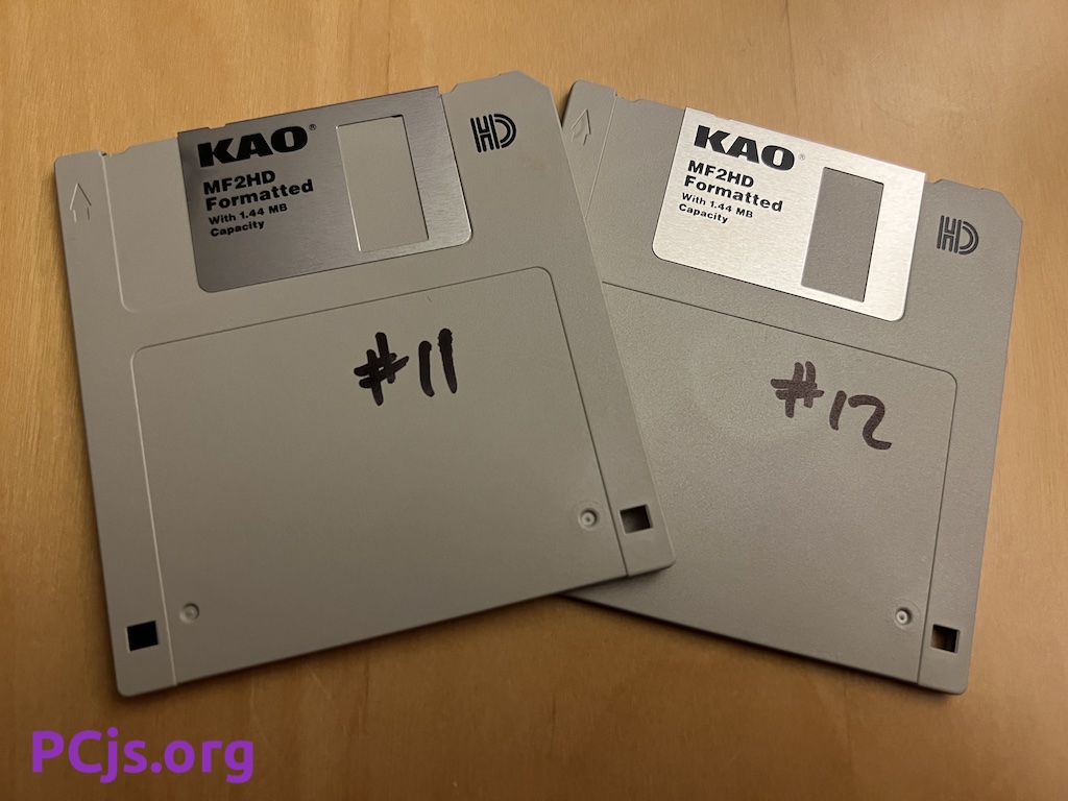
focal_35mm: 26
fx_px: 802
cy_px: 400
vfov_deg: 53.1
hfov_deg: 67.3
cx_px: 534
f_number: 1.5
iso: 400
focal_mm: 5.7
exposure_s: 1/40
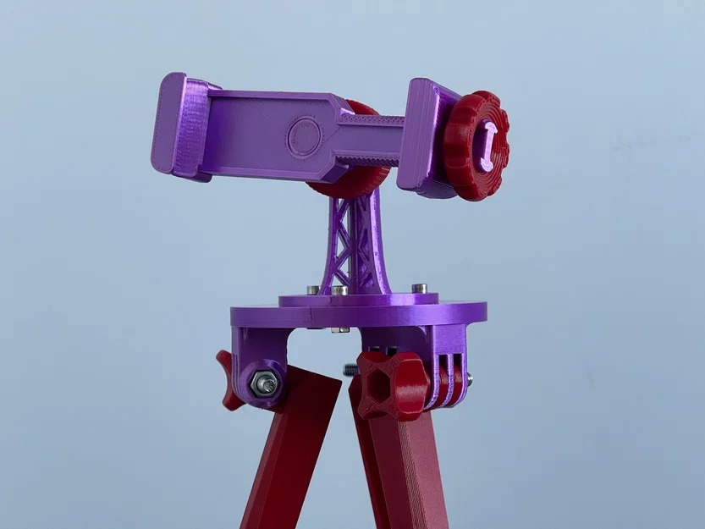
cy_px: 264
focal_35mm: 64
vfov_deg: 22.9
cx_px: 352
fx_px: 1304
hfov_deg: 30.3
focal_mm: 7.5
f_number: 2.2
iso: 125
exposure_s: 1/121
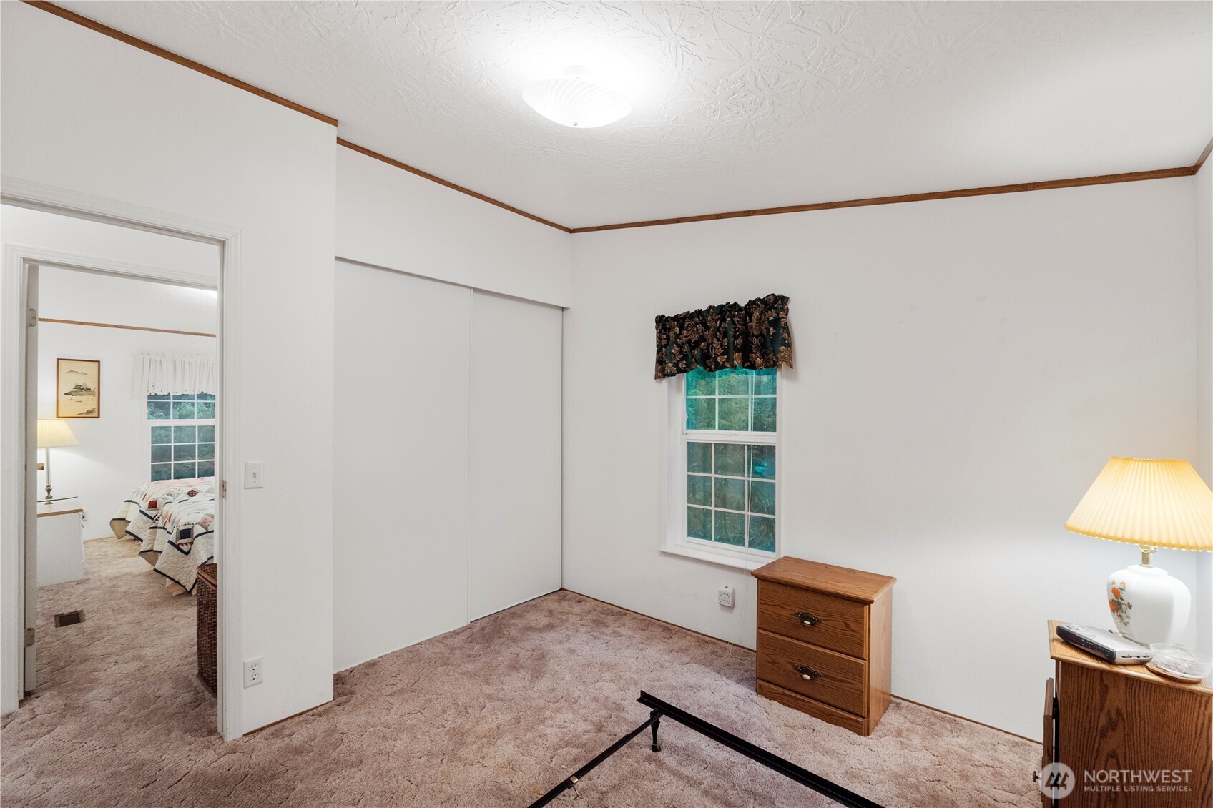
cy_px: 404
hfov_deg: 100.4
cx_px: 606
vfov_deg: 77.3
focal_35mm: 15
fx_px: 505
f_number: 8
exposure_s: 1/1.67
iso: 400
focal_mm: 10
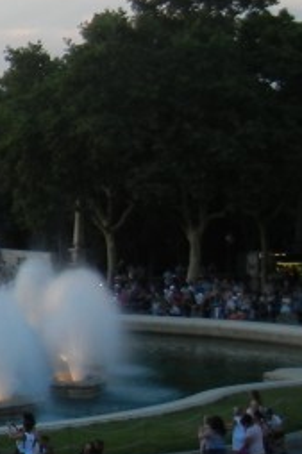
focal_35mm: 126
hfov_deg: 9.1
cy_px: 220
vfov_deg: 16.3
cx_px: -554
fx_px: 1588
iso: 160
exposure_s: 1/58.5
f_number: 3.5
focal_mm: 5.4
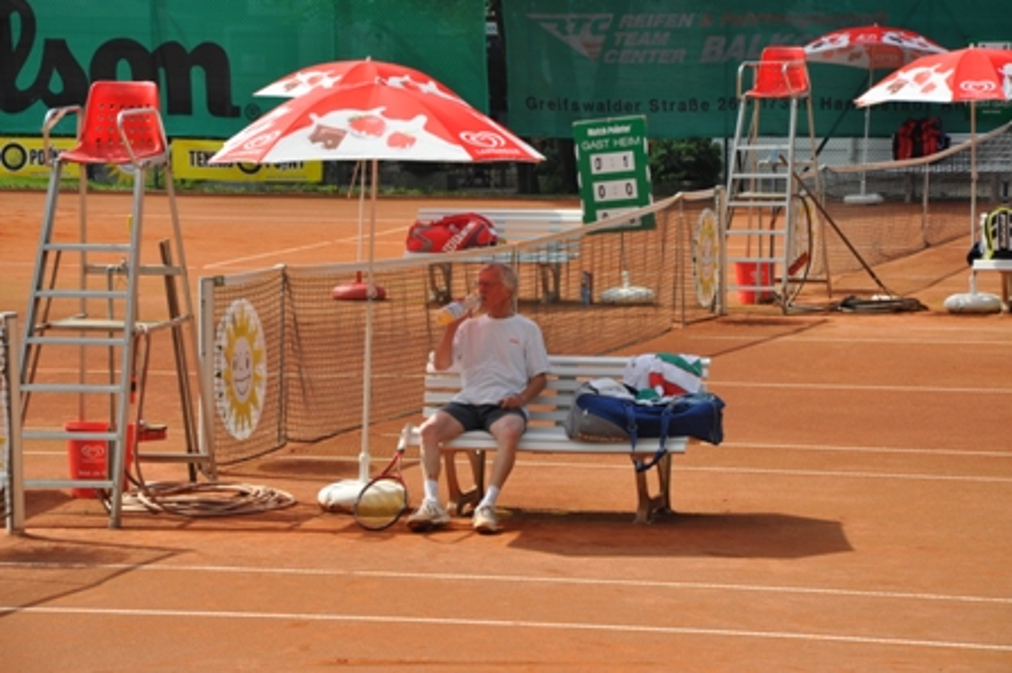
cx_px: 506
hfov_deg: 13.0
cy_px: 336
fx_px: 4424
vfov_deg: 8.7
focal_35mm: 158
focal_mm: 105
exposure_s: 1/400
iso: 200
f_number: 10
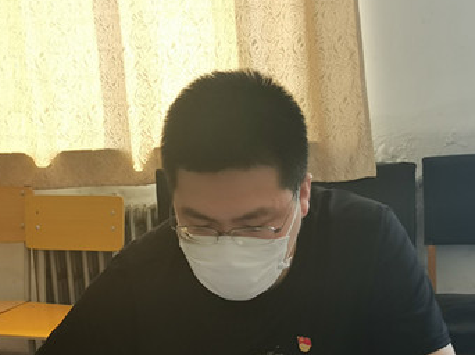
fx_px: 987
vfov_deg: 20.2
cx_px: 229
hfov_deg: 27.1
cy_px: 280
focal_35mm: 72
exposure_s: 1/100
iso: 100
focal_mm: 5.58
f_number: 1.8
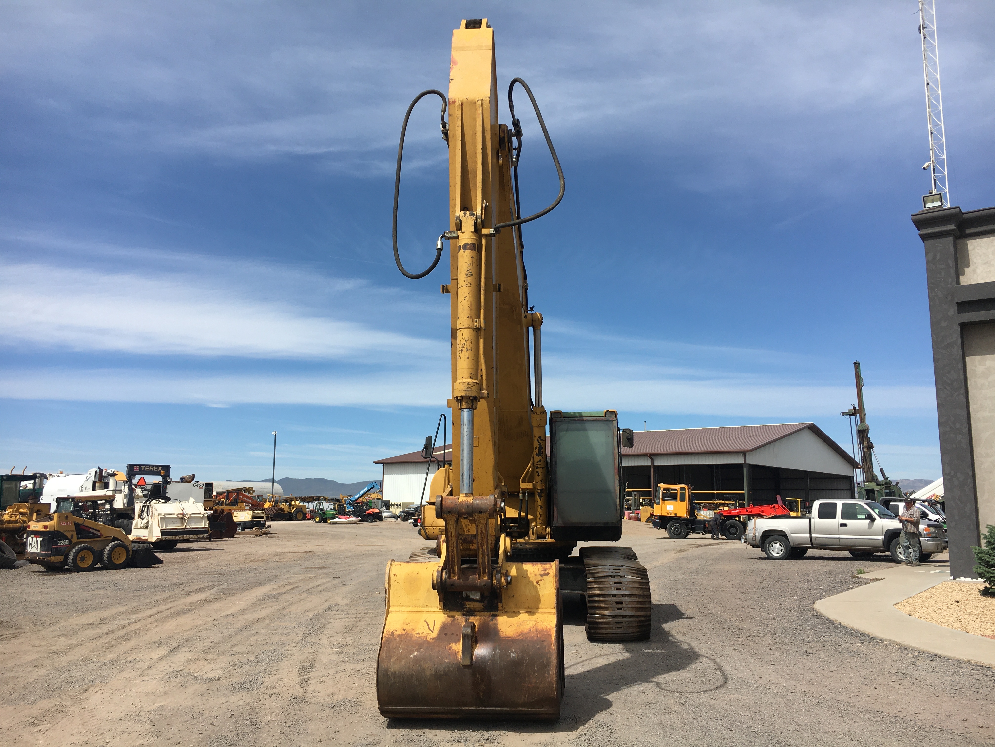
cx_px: 498
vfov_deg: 48.2
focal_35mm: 29
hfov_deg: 61.7
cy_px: 374
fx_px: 834
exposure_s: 1/1972
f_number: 2.2
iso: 25
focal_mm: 4.15
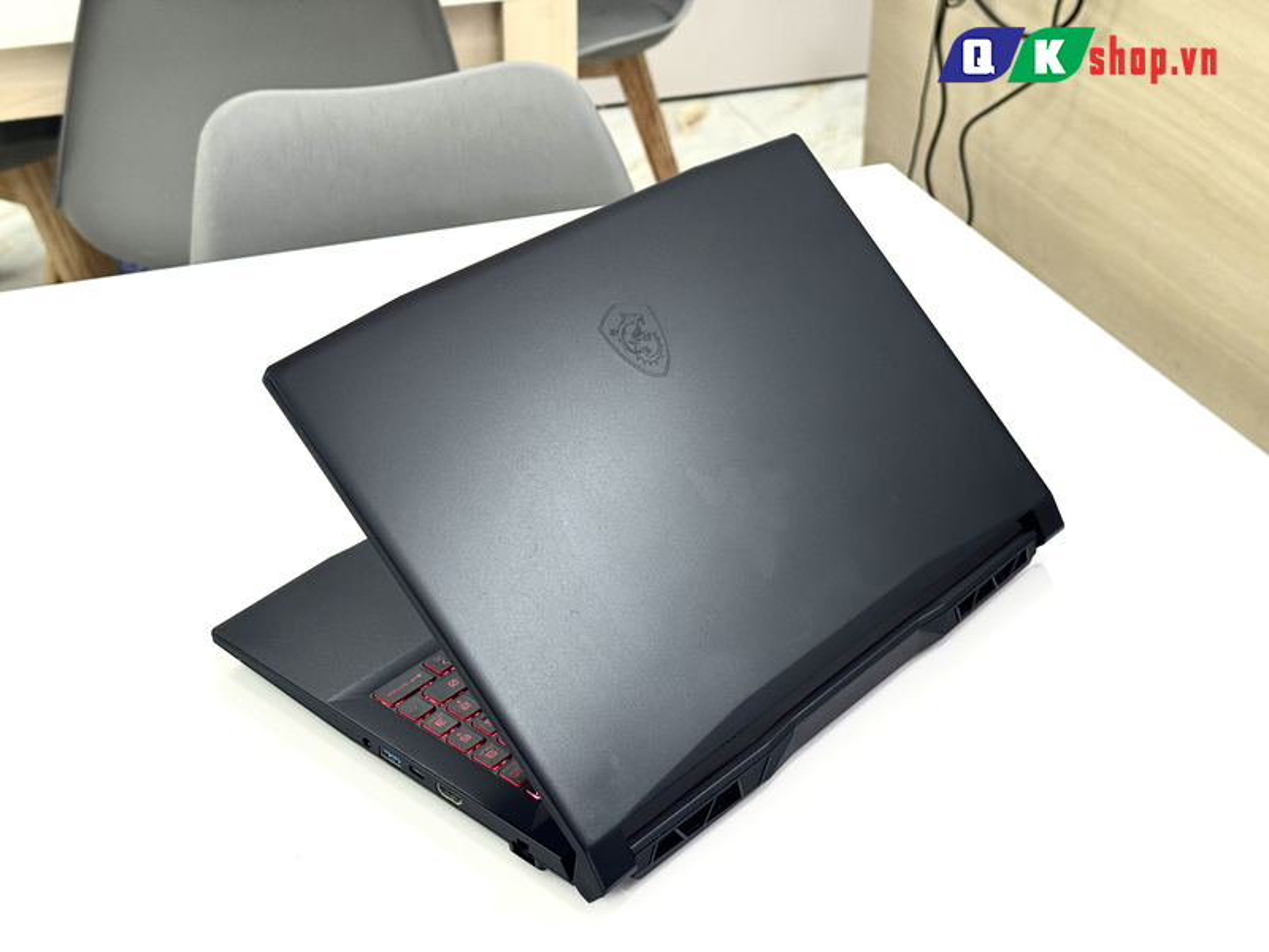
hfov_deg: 39.7
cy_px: 476
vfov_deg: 30.3
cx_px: 634
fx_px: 1760
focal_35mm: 48
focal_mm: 6.76
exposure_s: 1/100
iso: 64
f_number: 1.78
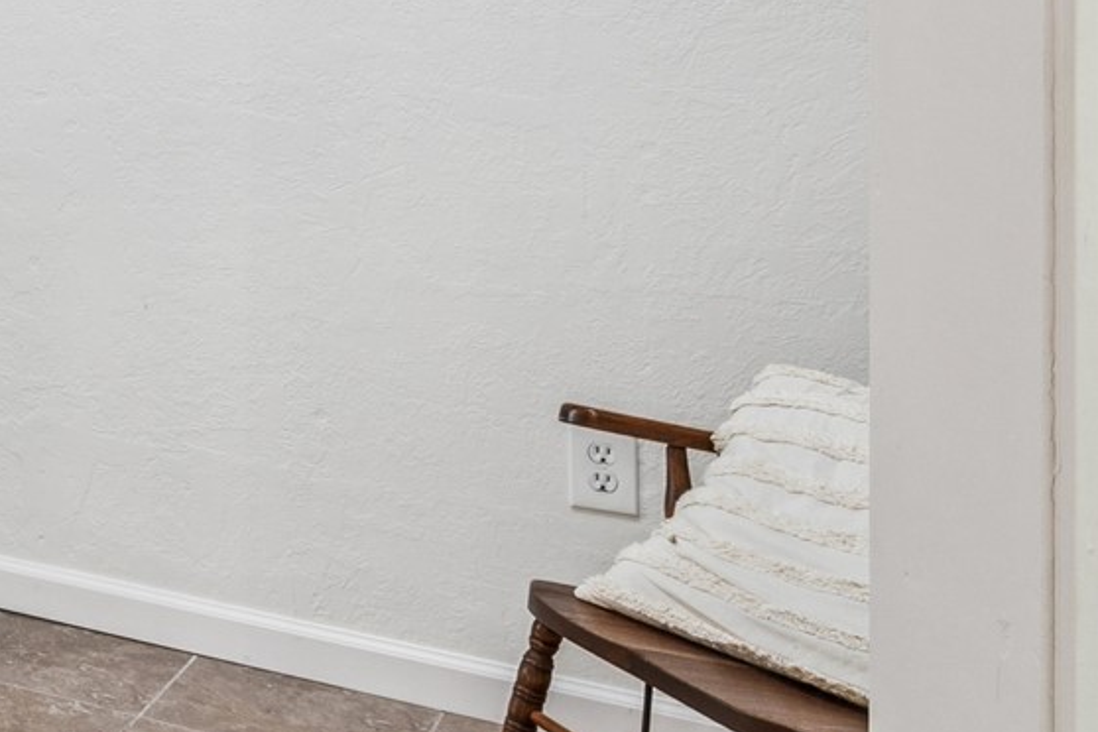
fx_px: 1891
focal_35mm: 62
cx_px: -801
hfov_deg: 22.2
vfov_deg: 20.4
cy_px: -170
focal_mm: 17
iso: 640
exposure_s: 1/15
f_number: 7.1
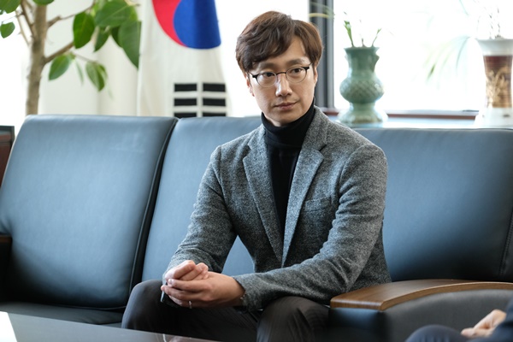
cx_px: 256
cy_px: 171
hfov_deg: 15.1
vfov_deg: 10.1
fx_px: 1938
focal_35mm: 136
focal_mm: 90.6
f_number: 2.8
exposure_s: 1/125
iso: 1600
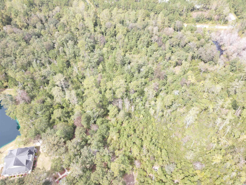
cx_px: 123
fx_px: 171
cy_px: 92
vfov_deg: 56.8
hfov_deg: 71.6
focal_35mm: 24
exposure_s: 1/100
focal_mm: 4.5
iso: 100
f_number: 2.8
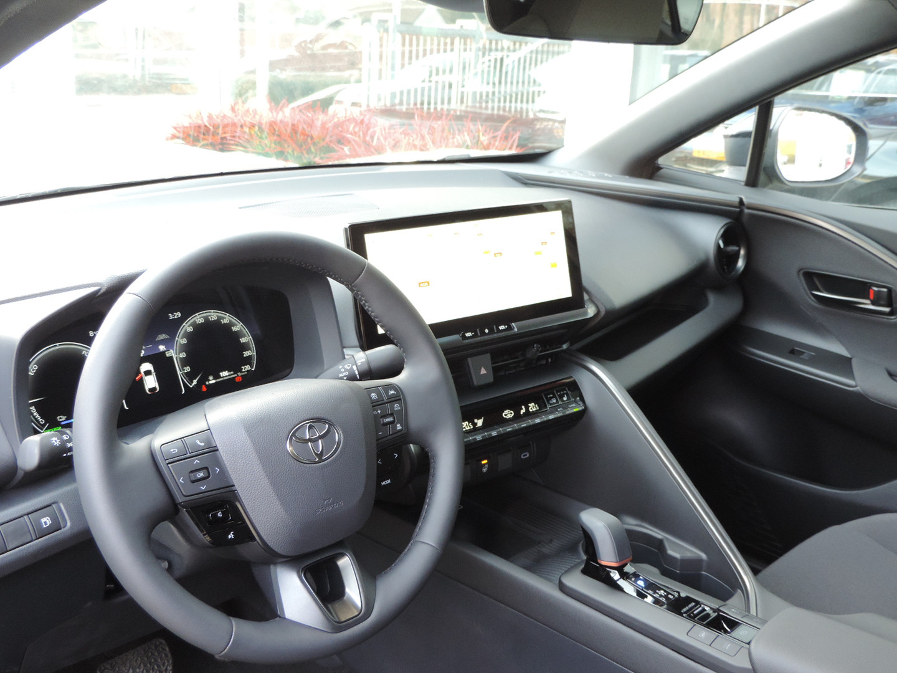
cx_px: 448
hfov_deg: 52.6
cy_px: 336
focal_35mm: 35
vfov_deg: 40.7
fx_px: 907
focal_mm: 6.2
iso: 400
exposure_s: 1/25
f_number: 3.3
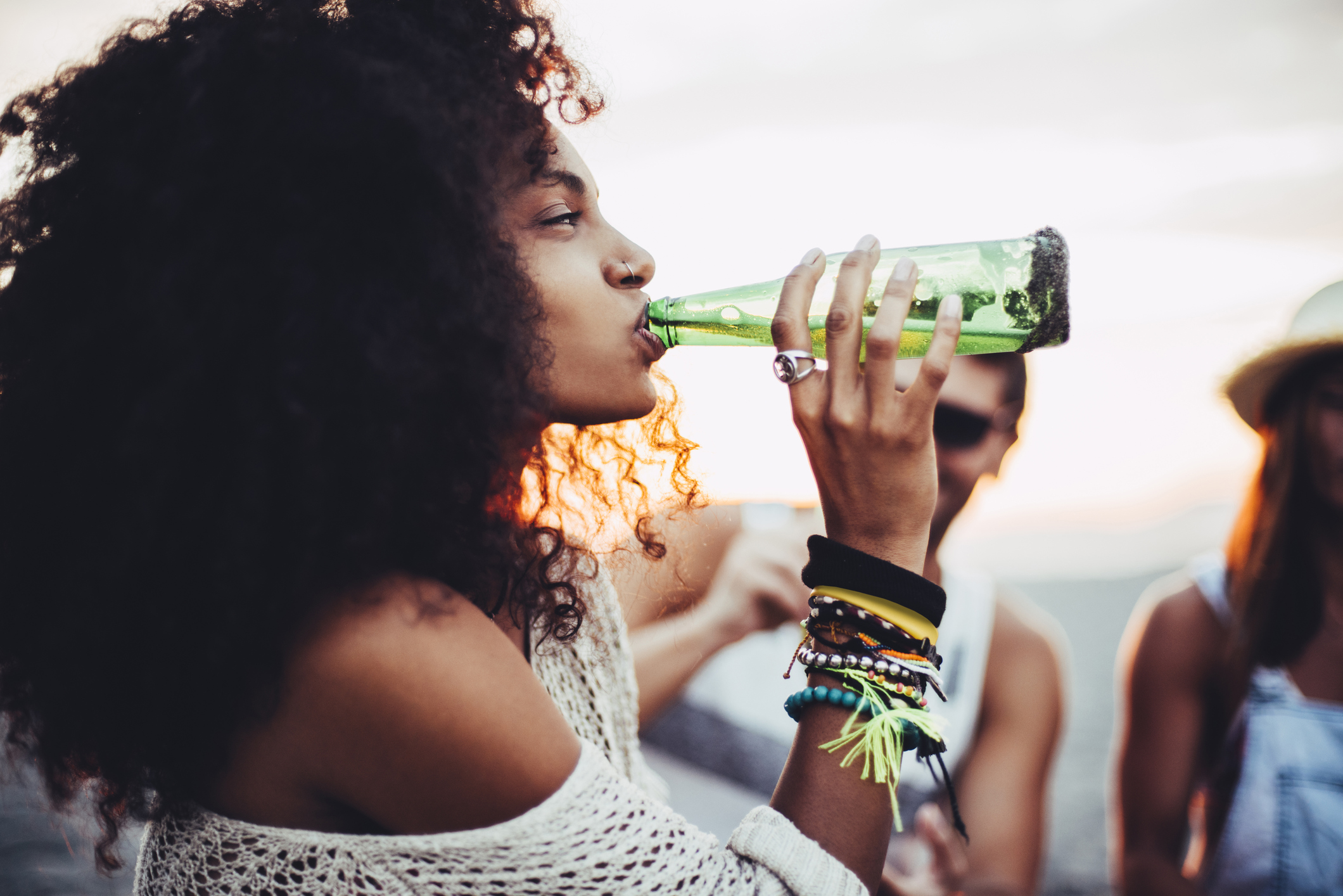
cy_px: 448
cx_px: 672
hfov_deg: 39.6
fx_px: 1865
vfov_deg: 27.0
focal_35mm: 50
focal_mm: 50
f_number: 1.8
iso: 500
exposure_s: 1/250
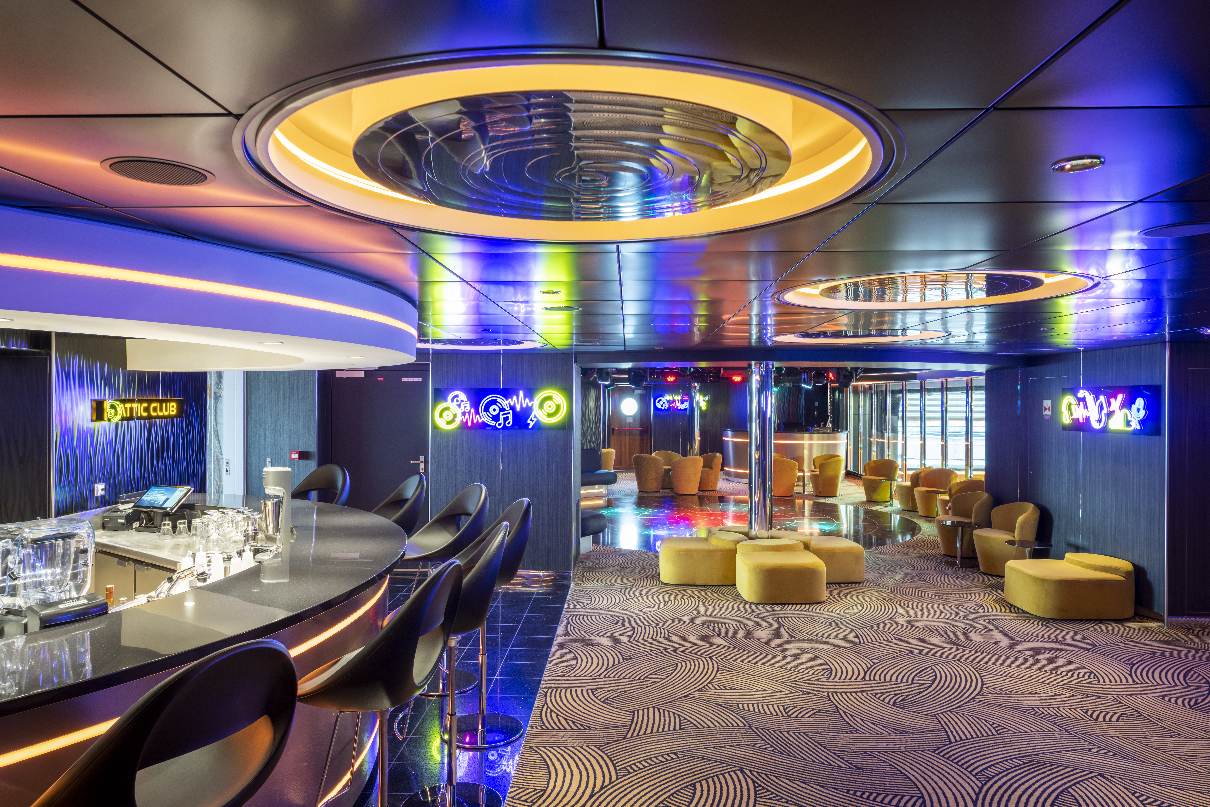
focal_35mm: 24
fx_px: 807
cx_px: 605
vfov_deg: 53.1
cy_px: 404
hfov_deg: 73.7
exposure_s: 1/2
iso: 320
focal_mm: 24
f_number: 11
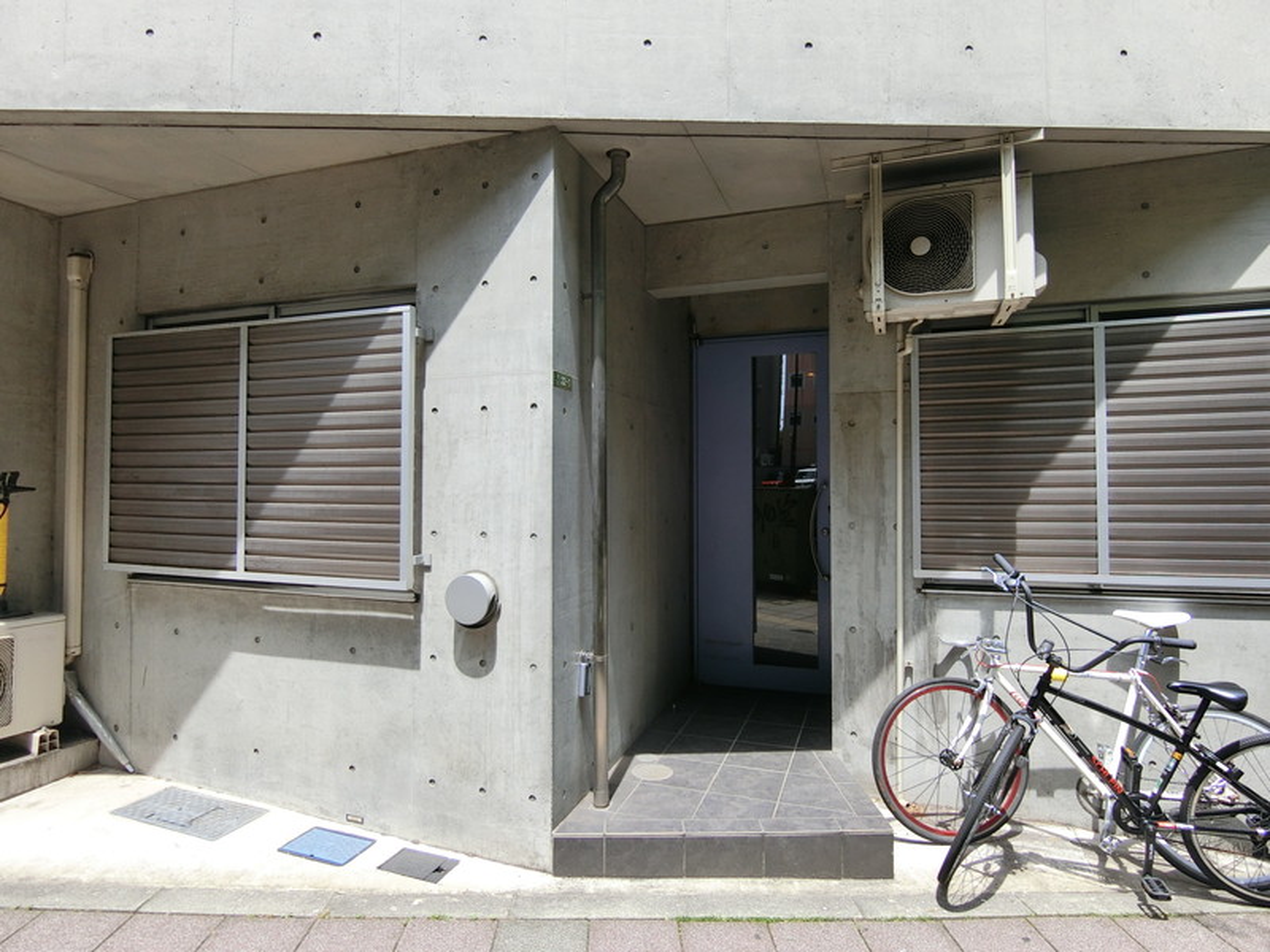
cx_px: 635
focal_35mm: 19
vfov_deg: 68.7
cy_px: 476
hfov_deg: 84.7
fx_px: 697
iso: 80
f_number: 2.7
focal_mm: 4.06
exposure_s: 1/640
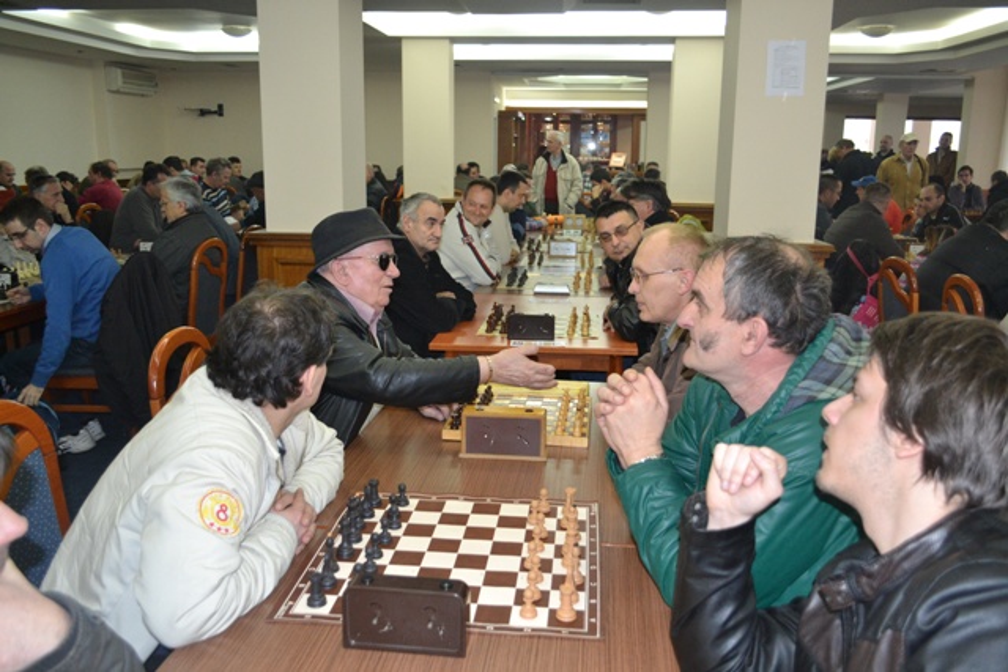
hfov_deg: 61.9
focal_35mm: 30
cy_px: 336
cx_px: 504
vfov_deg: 43.6
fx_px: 840
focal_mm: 20
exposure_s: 1/60
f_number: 3.8
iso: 1400
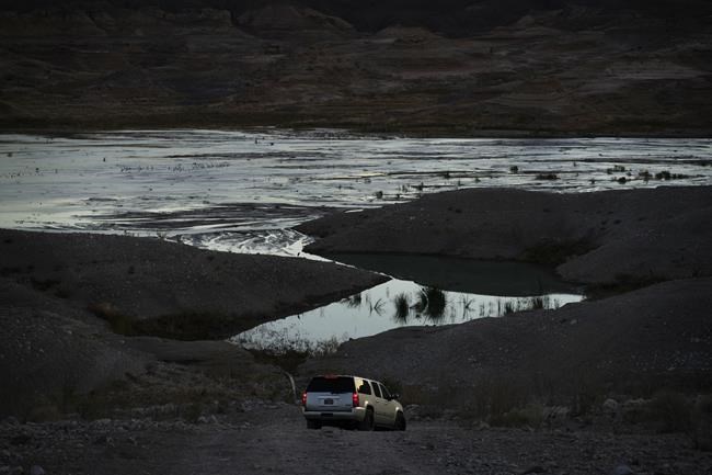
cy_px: 238
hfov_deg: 23.9
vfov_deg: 16.1
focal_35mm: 85
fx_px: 1681
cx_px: 356
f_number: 3.2
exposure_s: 1/500
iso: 100
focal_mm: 85
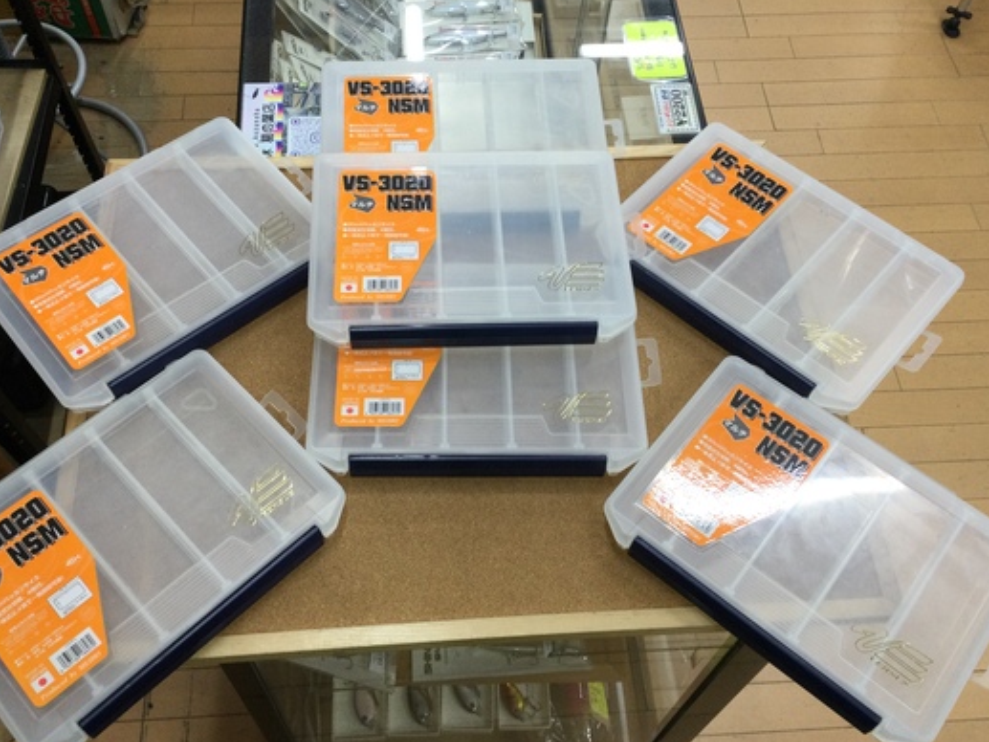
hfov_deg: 51.3
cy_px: 360
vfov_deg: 39.7
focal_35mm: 36
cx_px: 474
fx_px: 1029
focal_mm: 3.3
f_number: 2.4
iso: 25
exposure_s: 1/30
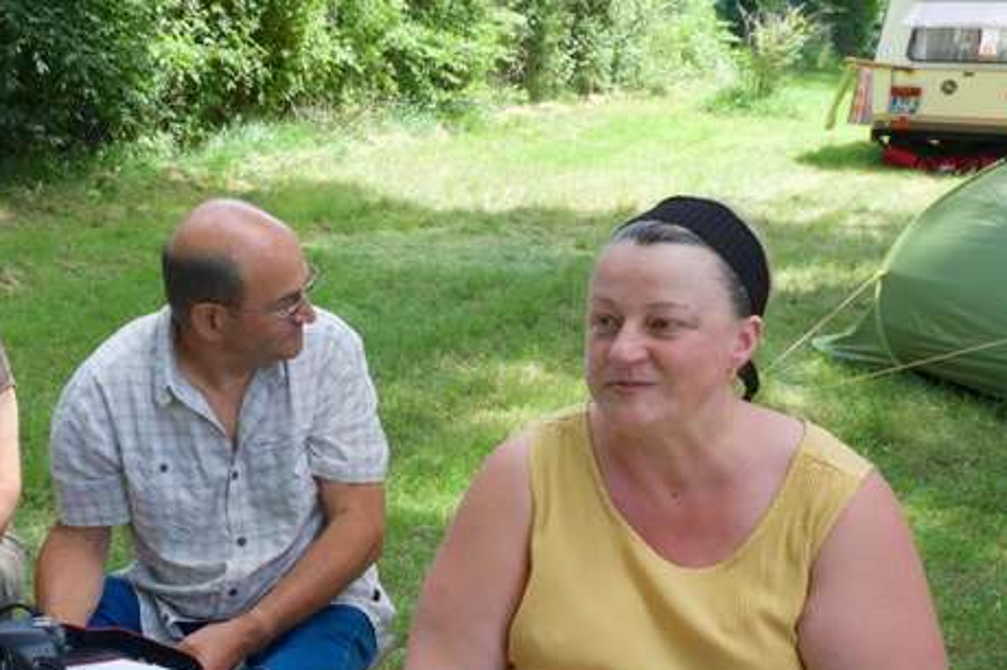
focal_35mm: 47
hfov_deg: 40.8
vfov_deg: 28.3
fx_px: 1314
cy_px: 478
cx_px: 261
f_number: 8
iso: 2000
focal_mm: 18
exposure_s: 1/420
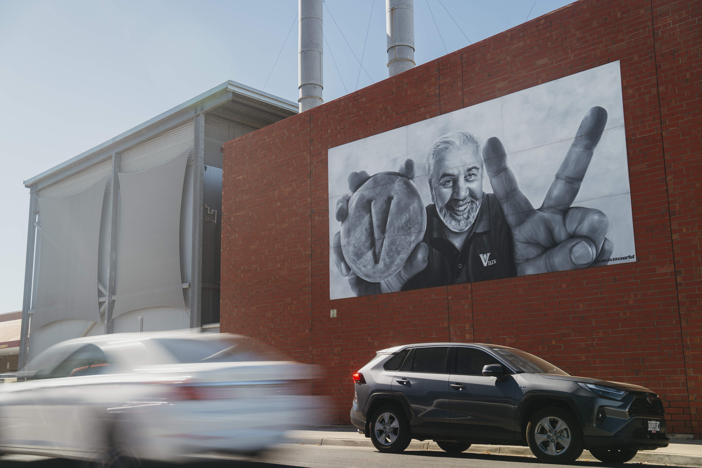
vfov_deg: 32.6
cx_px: 351
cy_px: 234
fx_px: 799
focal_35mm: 41
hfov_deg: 47.4
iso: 100
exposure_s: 1/10
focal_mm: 41
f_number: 4
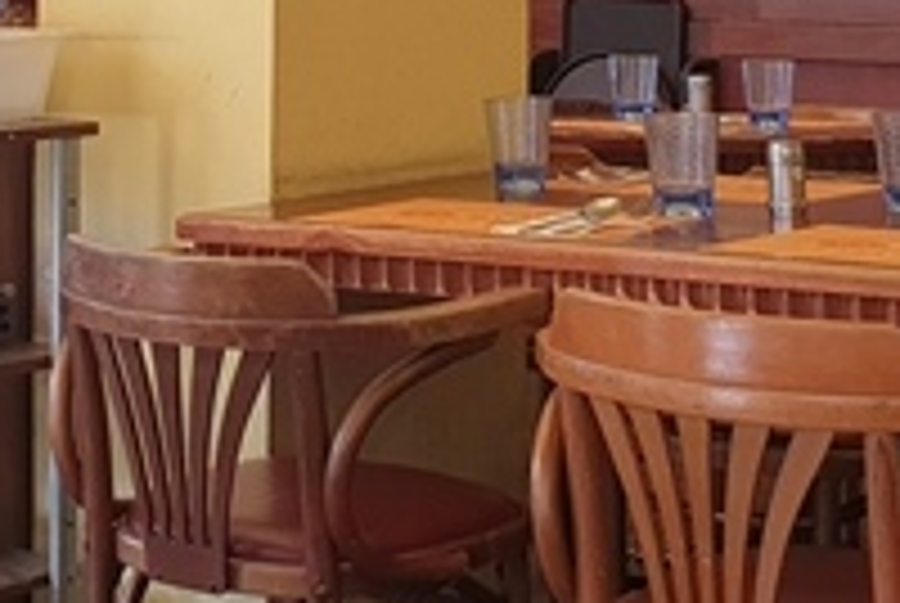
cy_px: -122
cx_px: 248
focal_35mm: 108
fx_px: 2704
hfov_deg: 18.8
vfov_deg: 12.4
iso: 64
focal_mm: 4.3
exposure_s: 1/60
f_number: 2.4
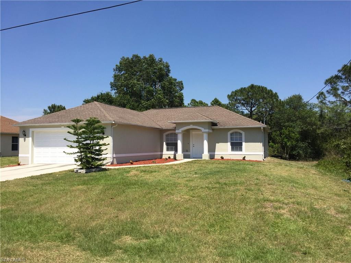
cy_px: 132
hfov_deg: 61.7
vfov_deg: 48.2
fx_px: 294
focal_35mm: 29
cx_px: 176
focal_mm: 4.15
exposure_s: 1/1883
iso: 32
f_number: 2.2
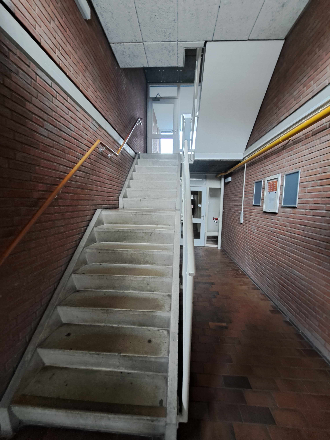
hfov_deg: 89.9
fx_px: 165
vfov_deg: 106.2
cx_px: 165
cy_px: 220
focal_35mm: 13
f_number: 2.2
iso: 250
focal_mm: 1.74
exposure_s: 1/25
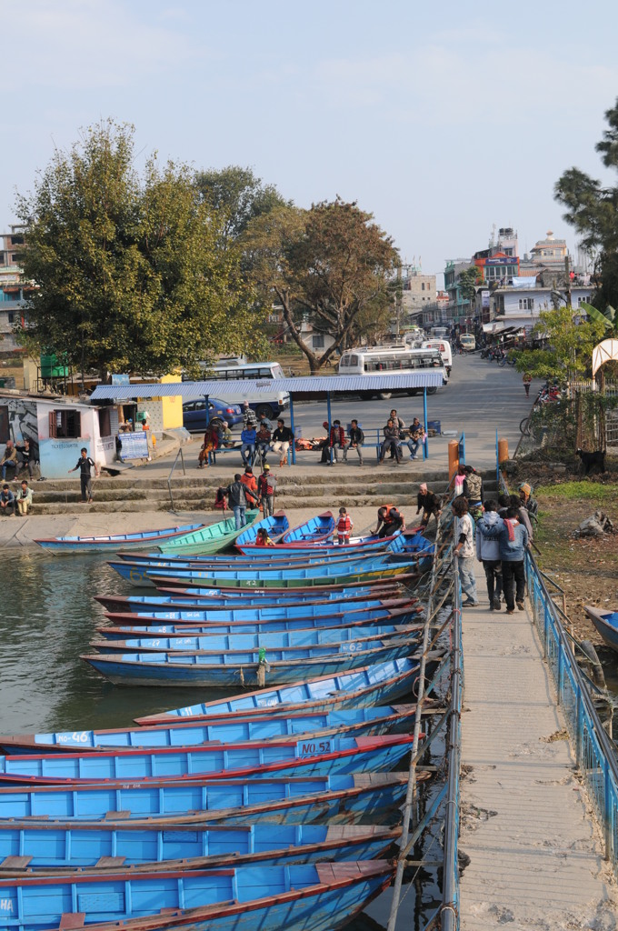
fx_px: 1355
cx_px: 309
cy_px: 466
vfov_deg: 37.9
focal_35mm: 52
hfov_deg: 25.7
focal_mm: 35
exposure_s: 1/250
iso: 200
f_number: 8
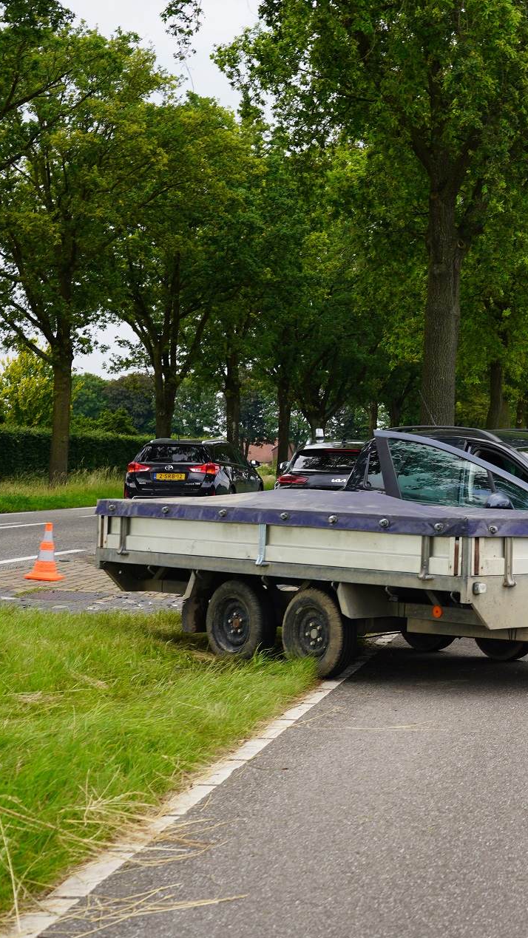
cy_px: 472
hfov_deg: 17.6
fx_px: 1618
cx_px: 641
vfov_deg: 32.4
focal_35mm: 65
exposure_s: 1/125
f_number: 5
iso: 100
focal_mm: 41
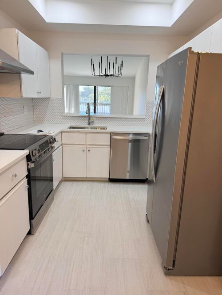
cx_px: 111
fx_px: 205
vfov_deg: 71.6
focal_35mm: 24
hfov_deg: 56.8
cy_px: 148
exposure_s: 1/120
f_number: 1.78
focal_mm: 6.76
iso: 80
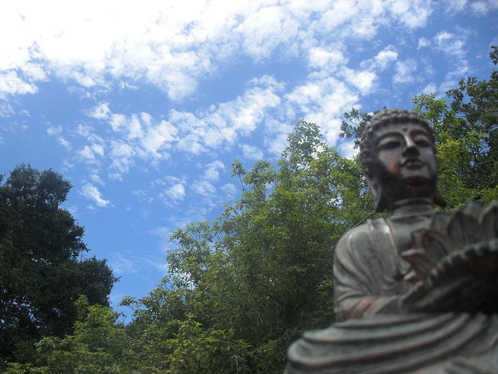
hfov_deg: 52.6
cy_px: 187
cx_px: 249
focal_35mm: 35
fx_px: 504
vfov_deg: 40.7
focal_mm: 6.2
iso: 100
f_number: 8.9
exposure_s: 1/125
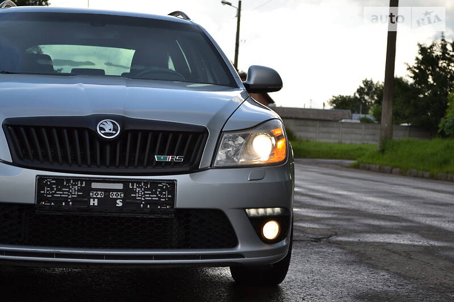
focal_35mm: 82
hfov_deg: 24.6
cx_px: 227
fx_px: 1040
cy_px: 151
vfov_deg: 16.5
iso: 100
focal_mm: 55
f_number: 6.3
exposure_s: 1/160
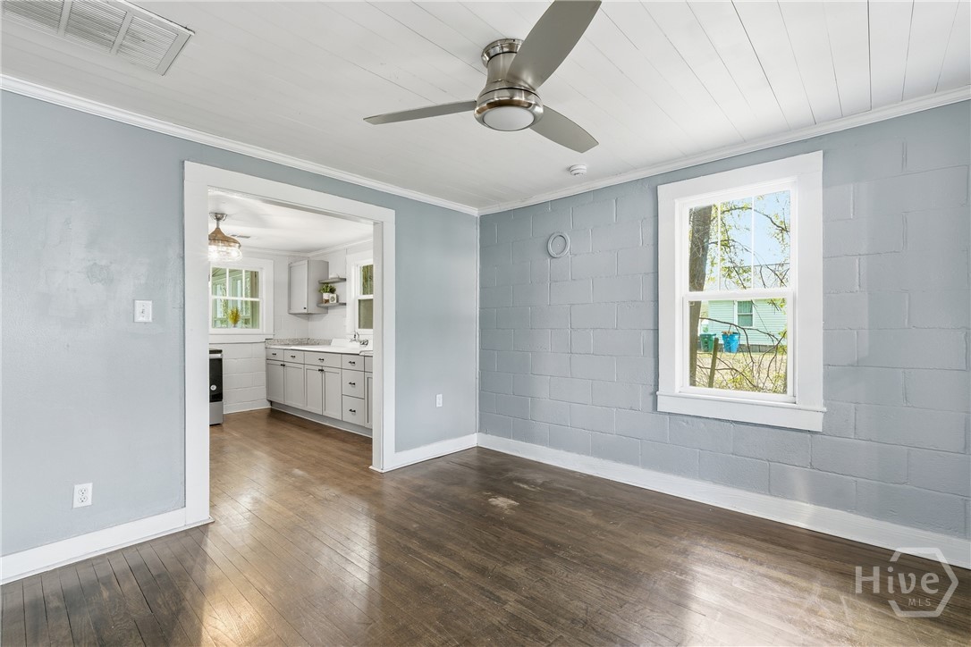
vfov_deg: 73.7
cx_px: 486
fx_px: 432
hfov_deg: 96.7
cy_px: 324
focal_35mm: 16
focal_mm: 16
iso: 320
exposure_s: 1/40
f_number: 9
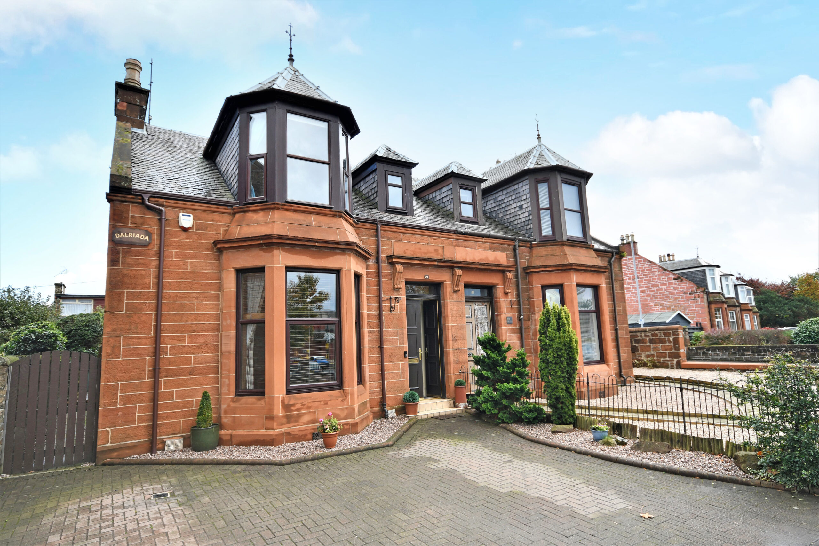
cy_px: 273
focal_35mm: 21
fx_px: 478
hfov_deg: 81.2
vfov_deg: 59.5
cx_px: 410
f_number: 7.1
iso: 100
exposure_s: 1/80
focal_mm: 14
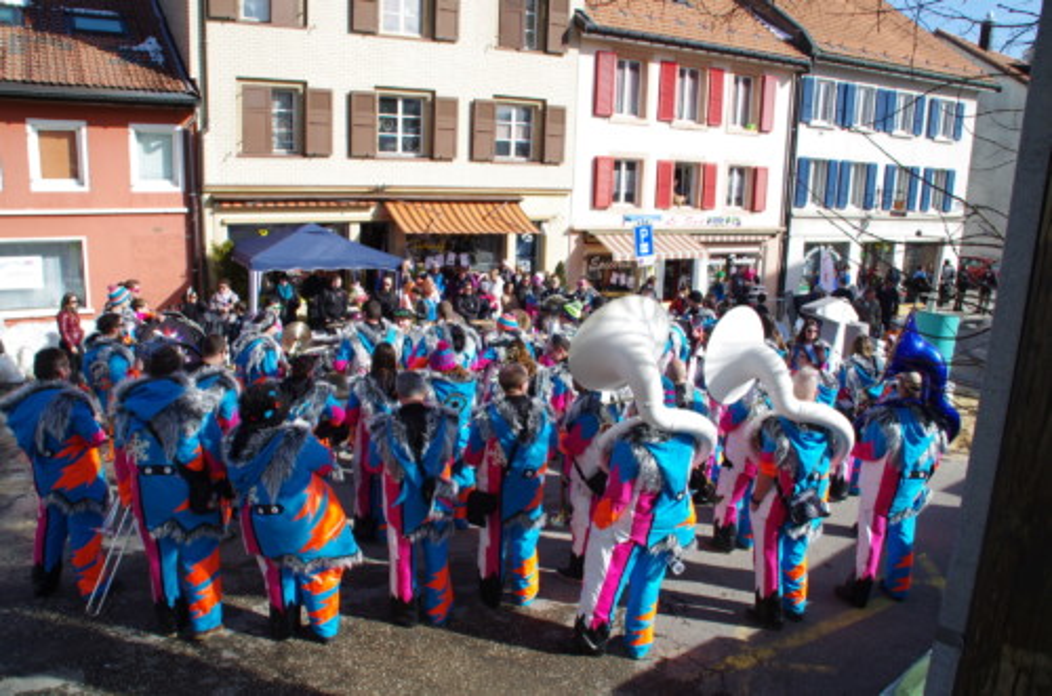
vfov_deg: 47.7
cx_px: 526
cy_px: 348
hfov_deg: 67.5
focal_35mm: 27
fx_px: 787
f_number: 11
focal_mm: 18
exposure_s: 1/100
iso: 100
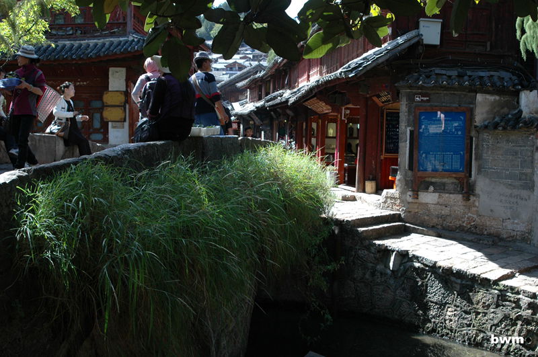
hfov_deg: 46.5
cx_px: 269
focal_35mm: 42
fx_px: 627
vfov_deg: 31.8
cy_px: 178
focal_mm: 28
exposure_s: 1/160
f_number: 6.3
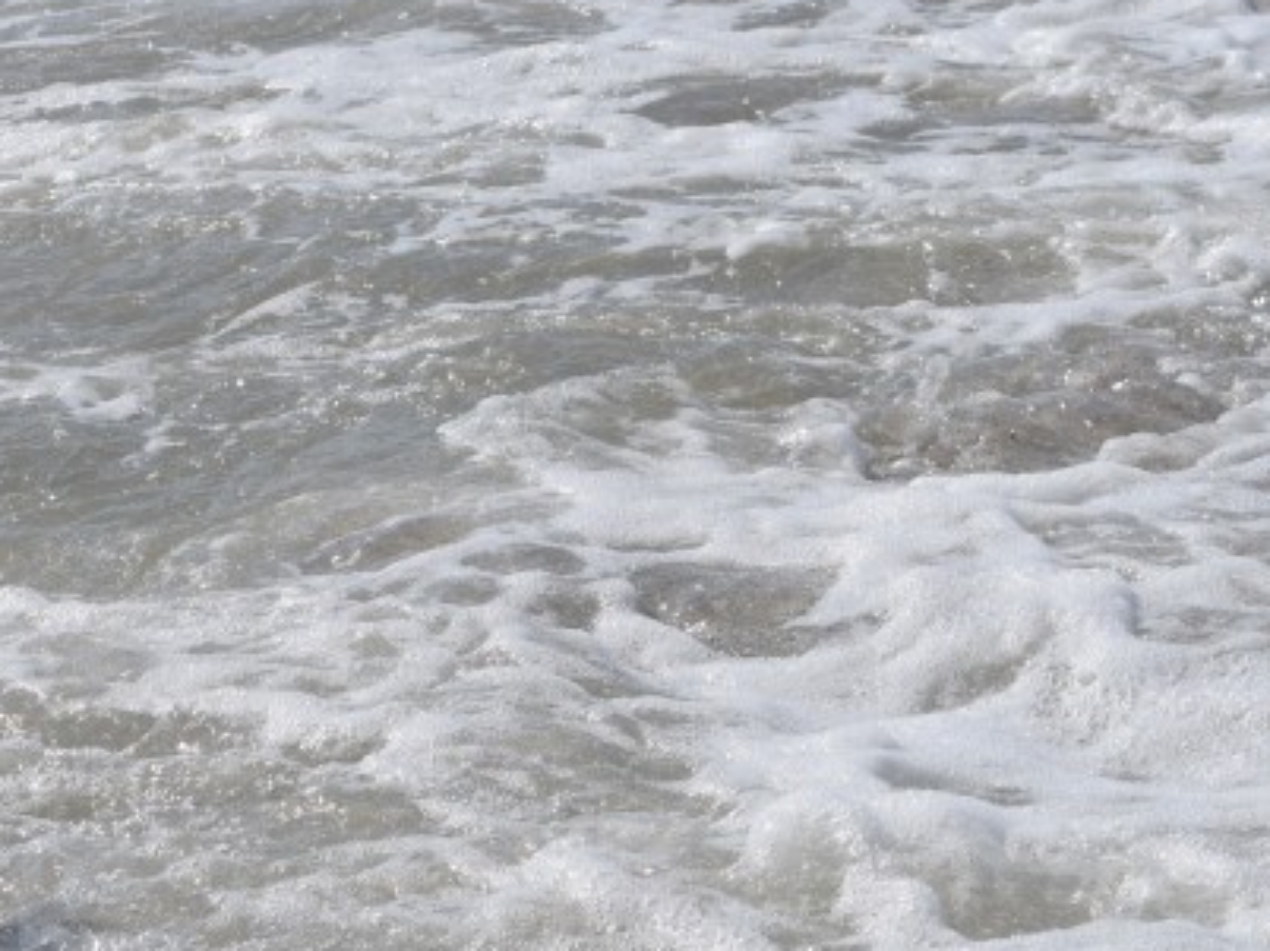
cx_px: 95
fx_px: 7415
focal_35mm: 202
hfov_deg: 9.7
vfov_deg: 7.3
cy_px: 727
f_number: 8
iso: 360
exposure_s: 1/2000
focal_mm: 55
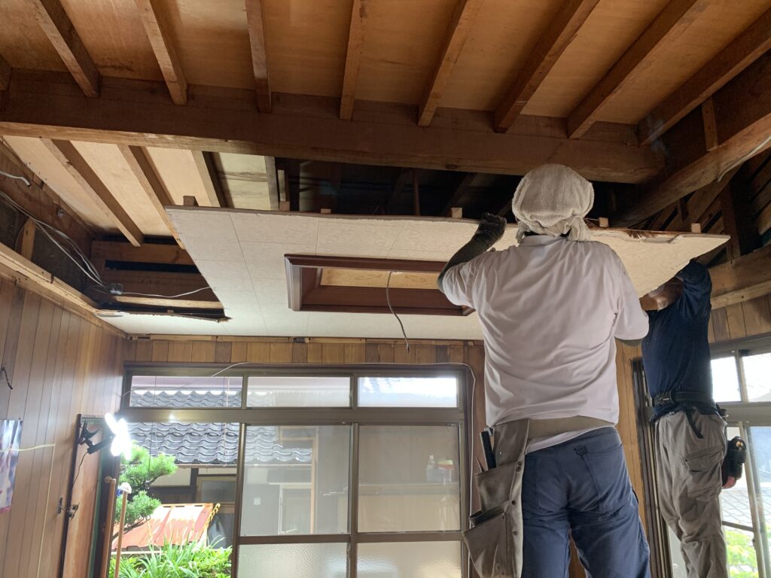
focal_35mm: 26
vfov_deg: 53.1
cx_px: 386
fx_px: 579
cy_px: 289
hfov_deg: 67.3
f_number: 1.8
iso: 125
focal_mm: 4.25
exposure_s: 1/60
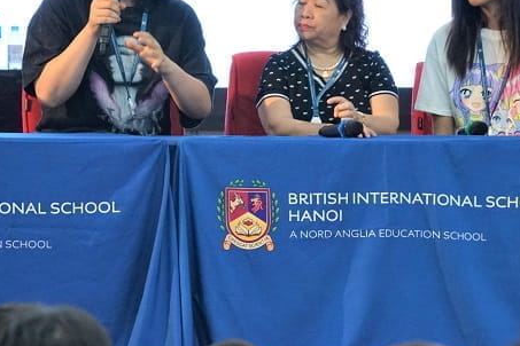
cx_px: 147
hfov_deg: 6.6
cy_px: 152
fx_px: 4492
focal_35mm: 311
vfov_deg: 4.4
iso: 4000
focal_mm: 141
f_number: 6.3
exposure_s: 1/160
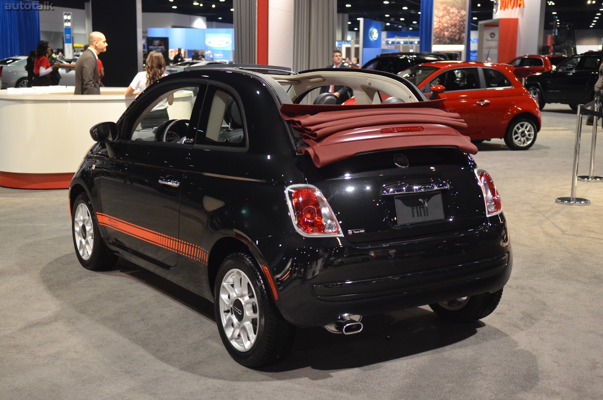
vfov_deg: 26.4
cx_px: 302
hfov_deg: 39.0
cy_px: 200
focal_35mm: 51
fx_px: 853
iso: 1600
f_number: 2.8
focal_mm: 34
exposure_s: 1/40
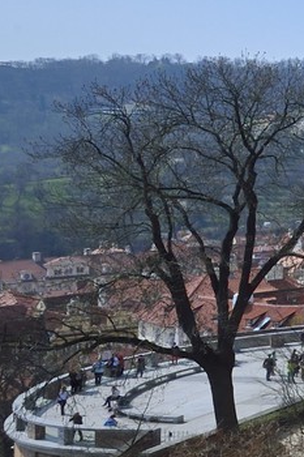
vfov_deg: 31.2
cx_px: 958
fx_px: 811
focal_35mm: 64
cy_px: 149
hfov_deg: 10.9
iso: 200
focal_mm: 14
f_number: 16
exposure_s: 1/250
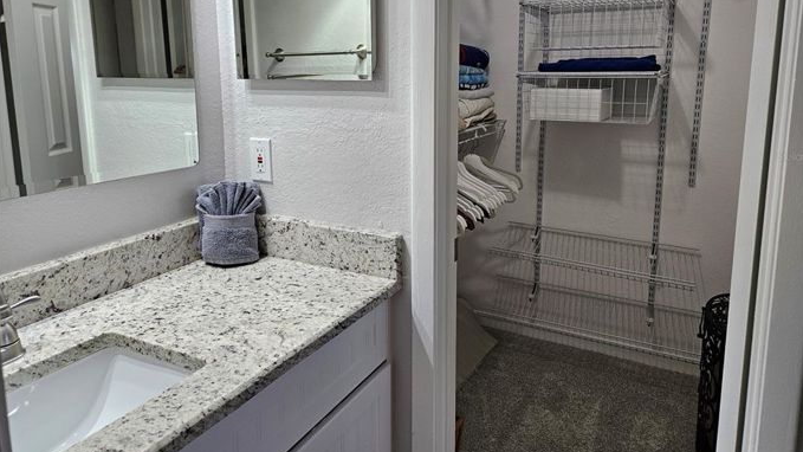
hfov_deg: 71.9
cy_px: 156
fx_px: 554
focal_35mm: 26
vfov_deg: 43.9
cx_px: 410
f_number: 1.8
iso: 80
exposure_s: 1/120
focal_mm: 5.4
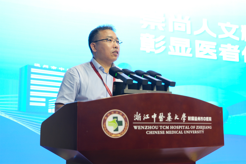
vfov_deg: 27.0
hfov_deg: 39.6
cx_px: 123
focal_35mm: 50
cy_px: 82
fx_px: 342
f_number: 2.8
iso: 1000
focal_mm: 33.2
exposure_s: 1/50
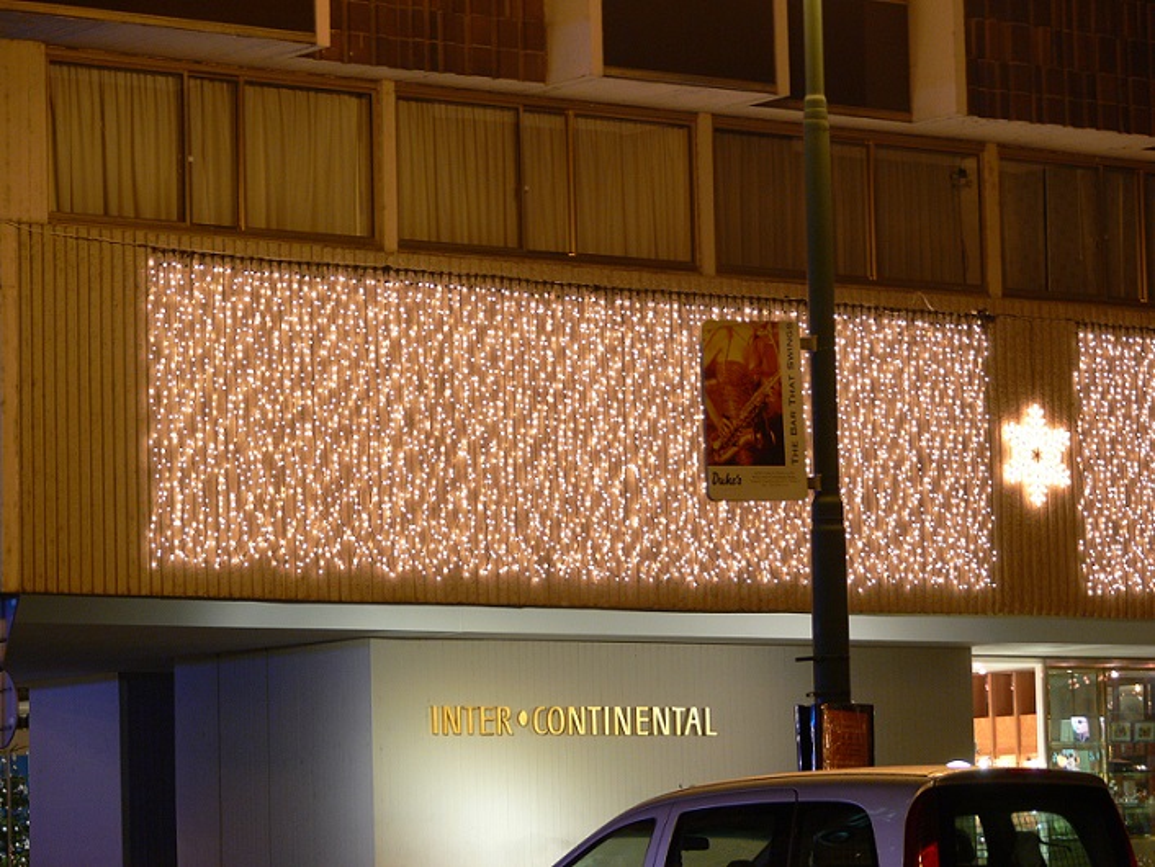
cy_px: 434
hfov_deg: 14.1
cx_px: 578
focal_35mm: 140
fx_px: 4673
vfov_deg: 10.6
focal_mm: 29.6
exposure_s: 1/2.5
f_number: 3.6
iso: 100
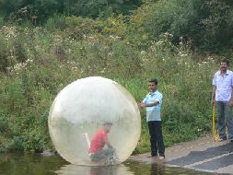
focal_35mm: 209
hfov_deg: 9.5
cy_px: 111
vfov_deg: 7.1
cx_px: 94
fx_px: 1407
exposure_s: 1/125
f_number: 5.6
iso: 80
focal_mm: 24.6
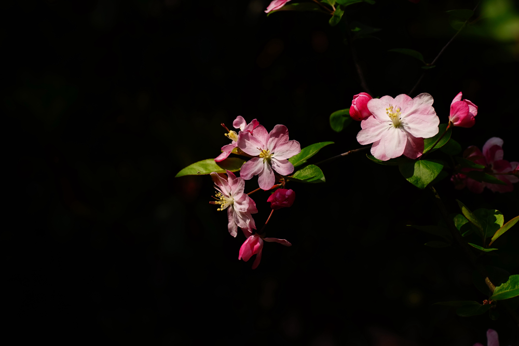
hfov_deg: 22.6
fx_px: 1298
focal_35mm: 90
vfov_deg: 15.2
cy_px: 173
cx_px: 260
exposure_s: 1/320
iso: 80
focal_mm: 90
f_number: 7.1
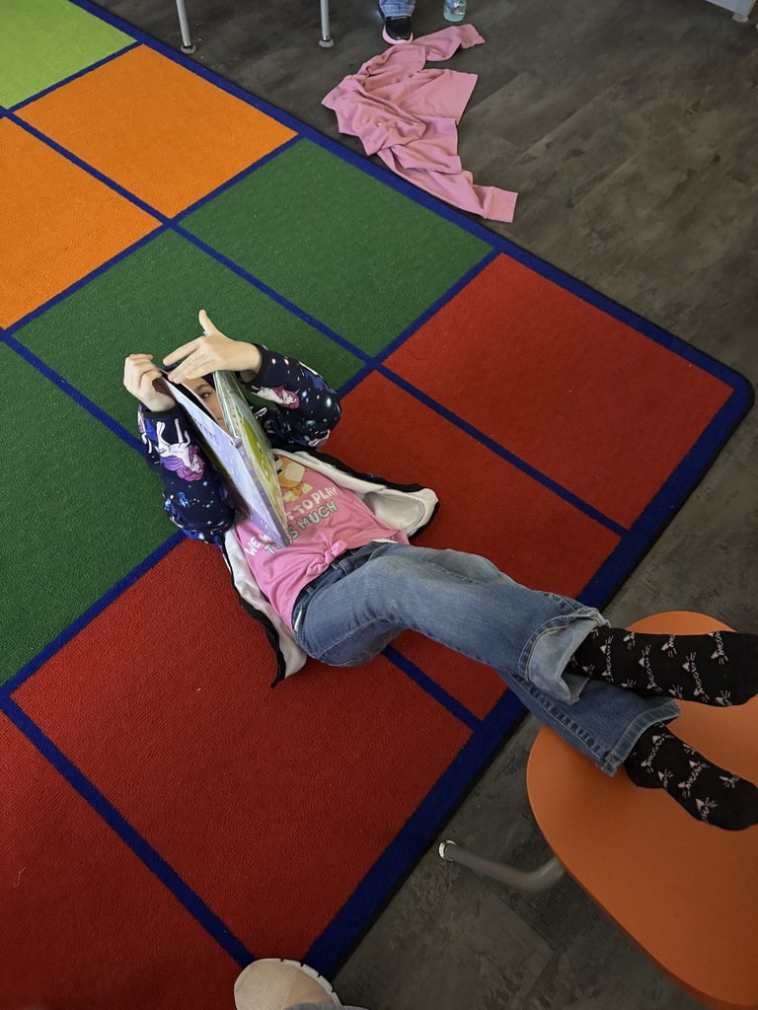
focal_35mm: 24
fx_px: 701
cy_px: 505
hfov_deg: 56.8
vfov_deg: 71.6
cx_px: 379
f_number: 1.78
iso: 1000
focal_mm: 6.76
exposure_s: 1/30
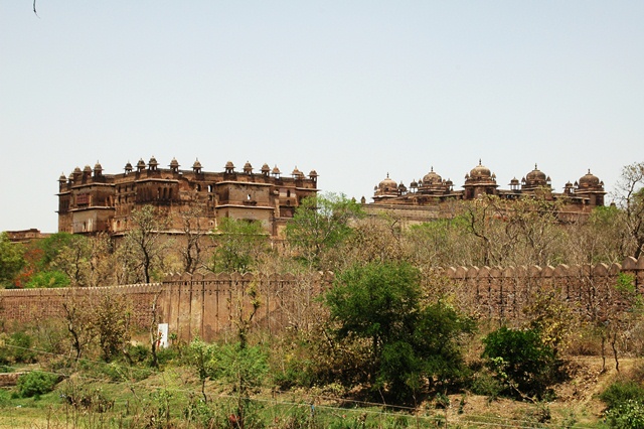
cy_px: 214
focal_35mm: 72
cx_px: 322
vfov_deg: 18.9
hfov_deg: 28.1
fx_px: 1287
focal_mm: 48
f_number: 11
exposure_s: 1/400
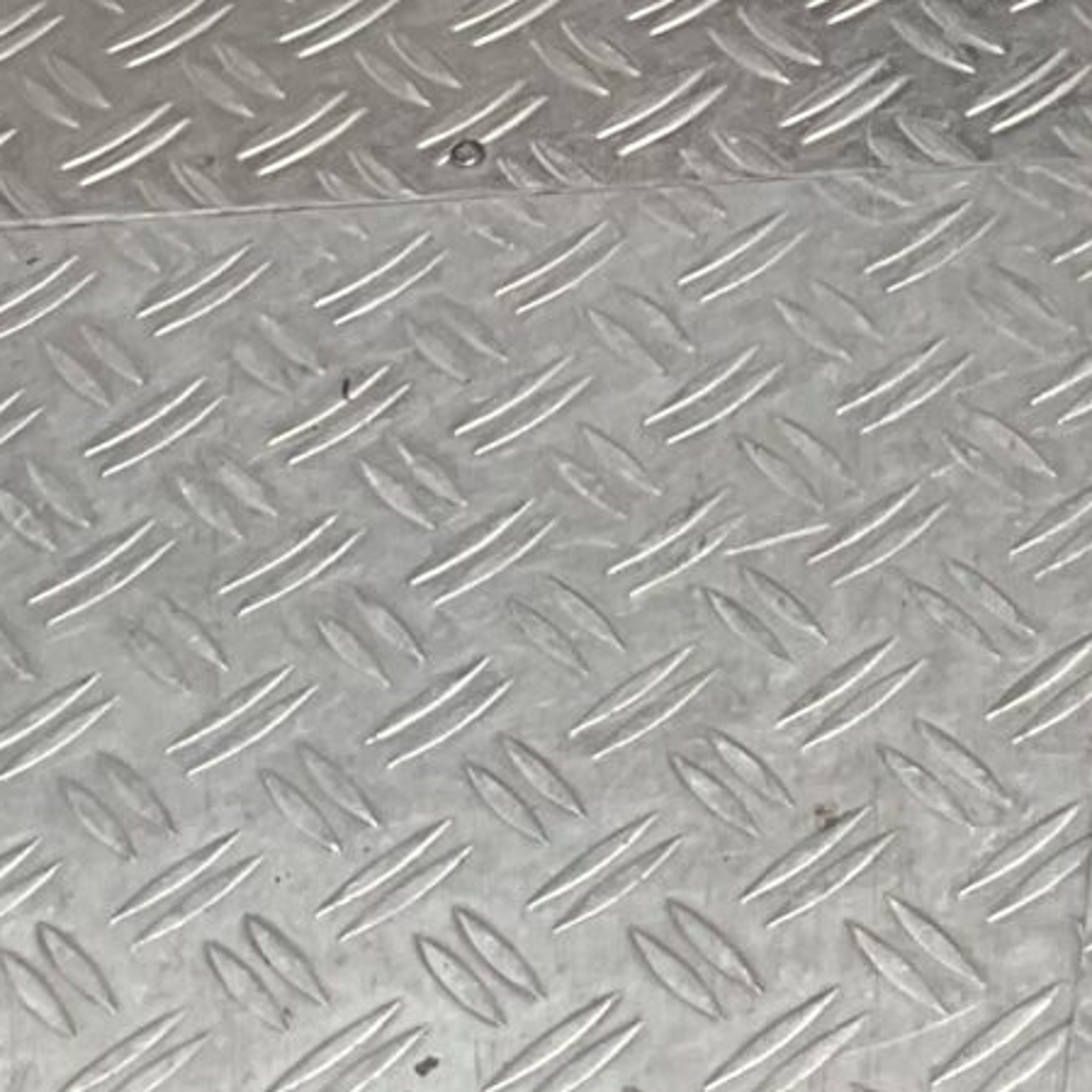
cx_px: 883
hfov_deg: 11.9
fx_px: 5211
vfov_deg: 11.1
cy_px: -905
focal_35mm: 146
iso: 20
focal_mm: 3
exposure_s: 1/100
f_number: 1.8
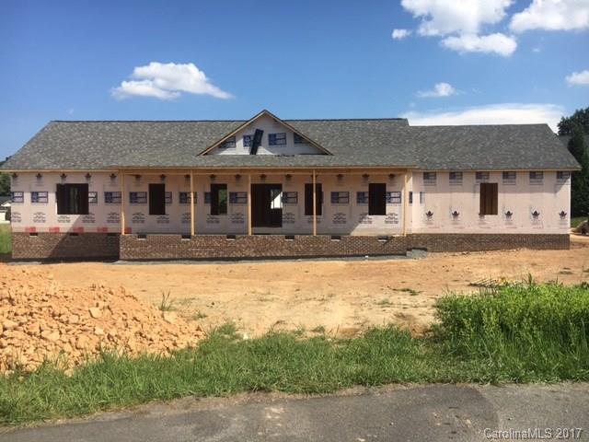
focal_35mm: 29
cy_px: 221
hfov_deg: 61.7
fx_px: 493
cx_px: 294
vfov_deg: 48.2
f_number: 2.2
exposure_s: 1/1637
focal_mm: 4.15
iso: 25
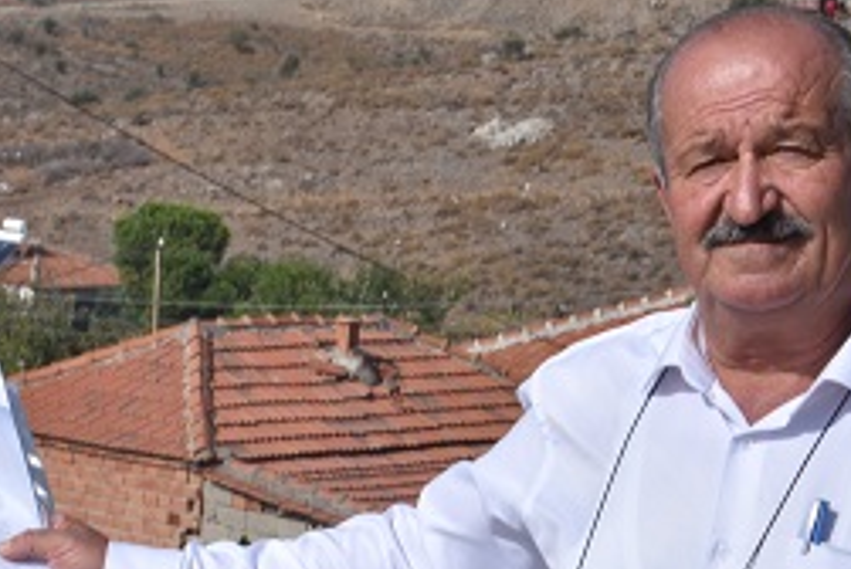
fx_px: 4236
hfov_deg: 11.5
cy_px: 549
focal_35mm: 179
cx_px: 285
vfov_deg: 7.7
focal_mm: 50
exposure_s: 1/125
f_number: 14
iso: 100
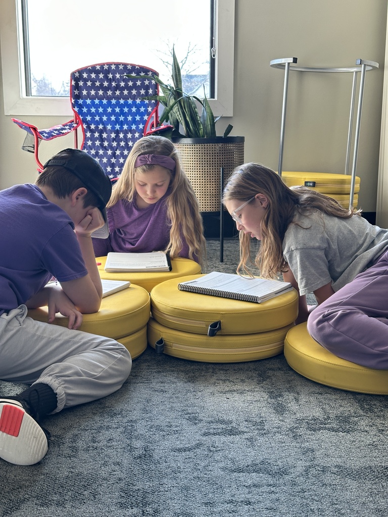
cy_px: 258
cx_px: 194
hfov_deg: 30.3
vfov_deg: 39.7
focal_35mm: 48
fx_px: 717
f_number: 1.78
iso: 80
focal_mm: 6.86
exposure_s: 1/121
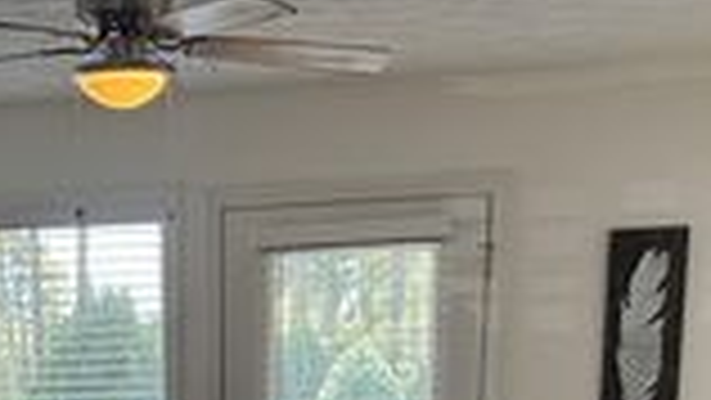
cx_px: 90
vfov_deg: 12.7
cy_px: 807
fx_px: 1565
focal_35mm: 83
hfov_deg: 24.9
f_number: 1.78
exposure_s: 1/120
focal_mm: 6.76
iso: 80
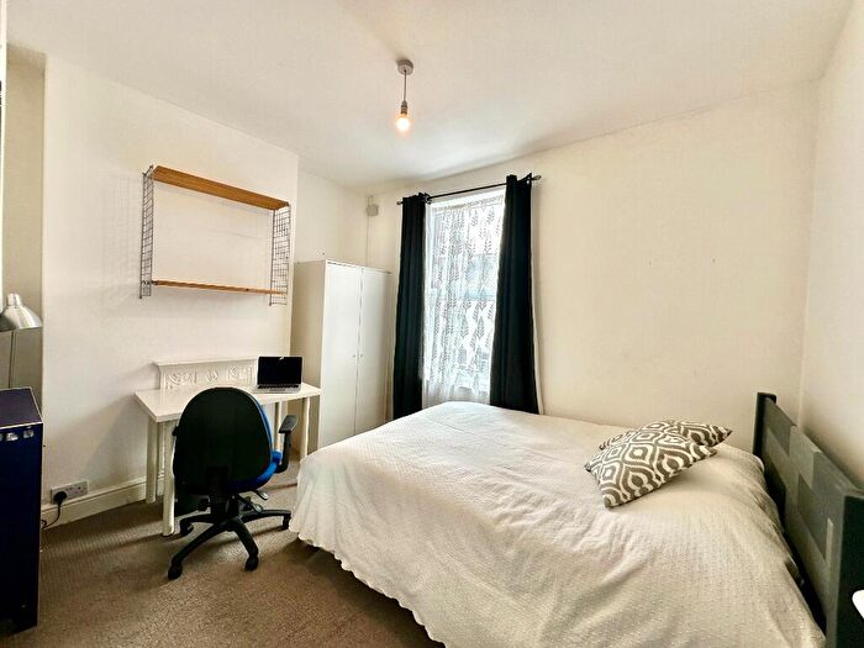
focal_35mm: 14
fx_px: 349
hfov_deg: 102.1
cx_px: 432
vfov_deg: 85.7
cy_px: 324
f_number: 2.2
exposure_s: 1/99
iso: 64
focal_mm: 2.22
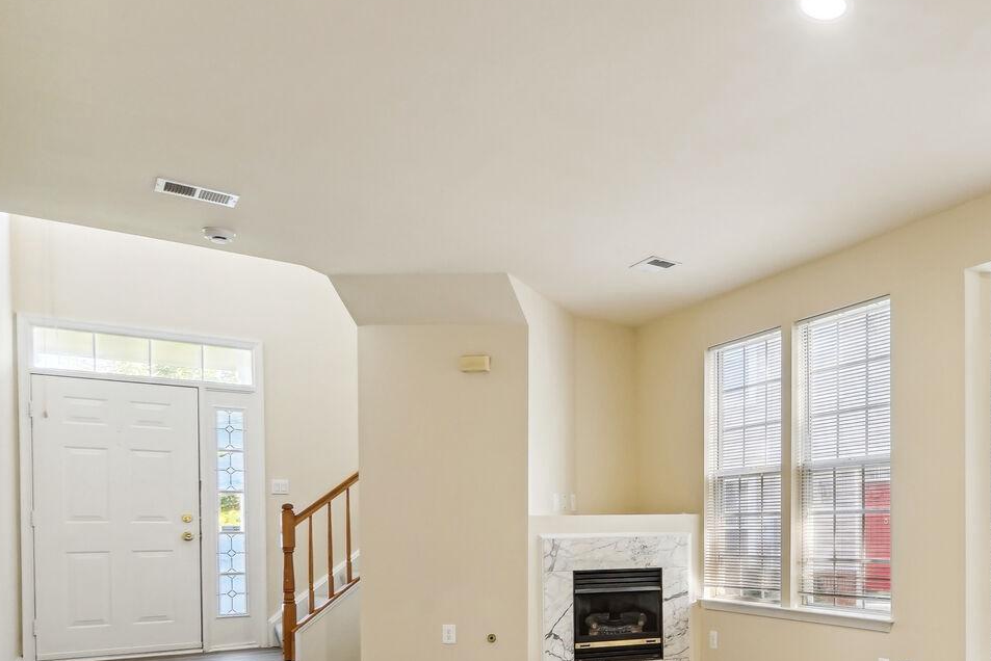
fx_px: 799
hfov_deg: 55.9
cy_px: 533
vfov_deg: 42.8
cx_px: 873
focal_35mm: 29
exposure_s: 1/25
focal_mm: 16
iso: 800
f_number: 8
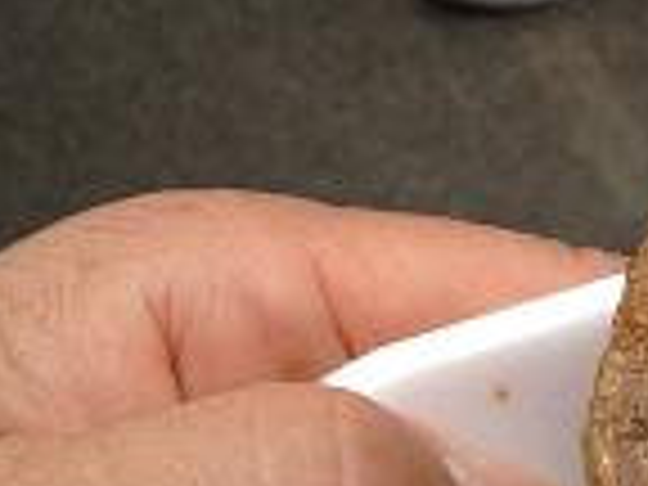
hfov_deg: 15.6
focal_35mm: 119
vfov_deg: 12.3
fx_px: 2228
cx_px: 868
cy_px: 500
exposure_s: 1/1227
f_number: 2.4
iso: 50
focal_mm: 4.28
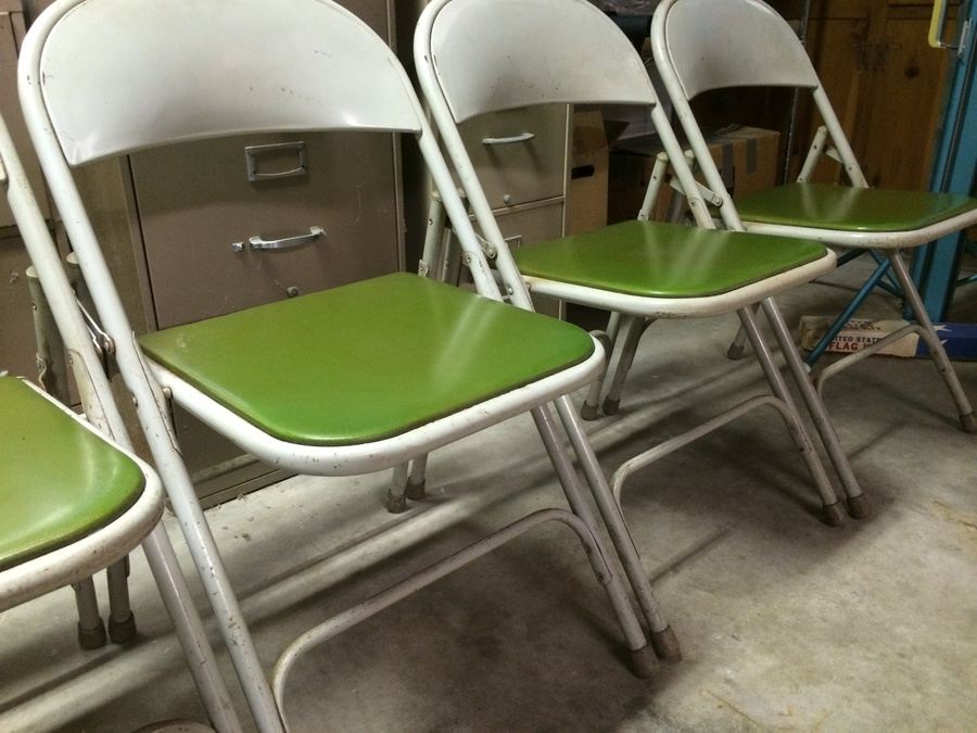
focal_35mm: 30
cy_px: 366
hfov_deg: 60.0
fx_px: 847
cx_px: 488
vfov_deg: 46.8
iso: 320
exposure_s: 1/17
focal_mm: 4.12
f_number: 2.2
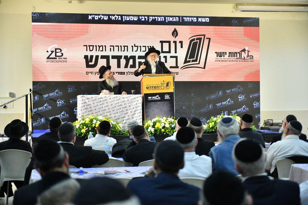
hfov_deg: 28.8
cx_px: 154
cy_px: 102
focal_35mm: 70
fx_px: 599
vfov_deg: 19.5
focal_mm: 70
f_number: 9
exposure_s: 1/160
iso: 800
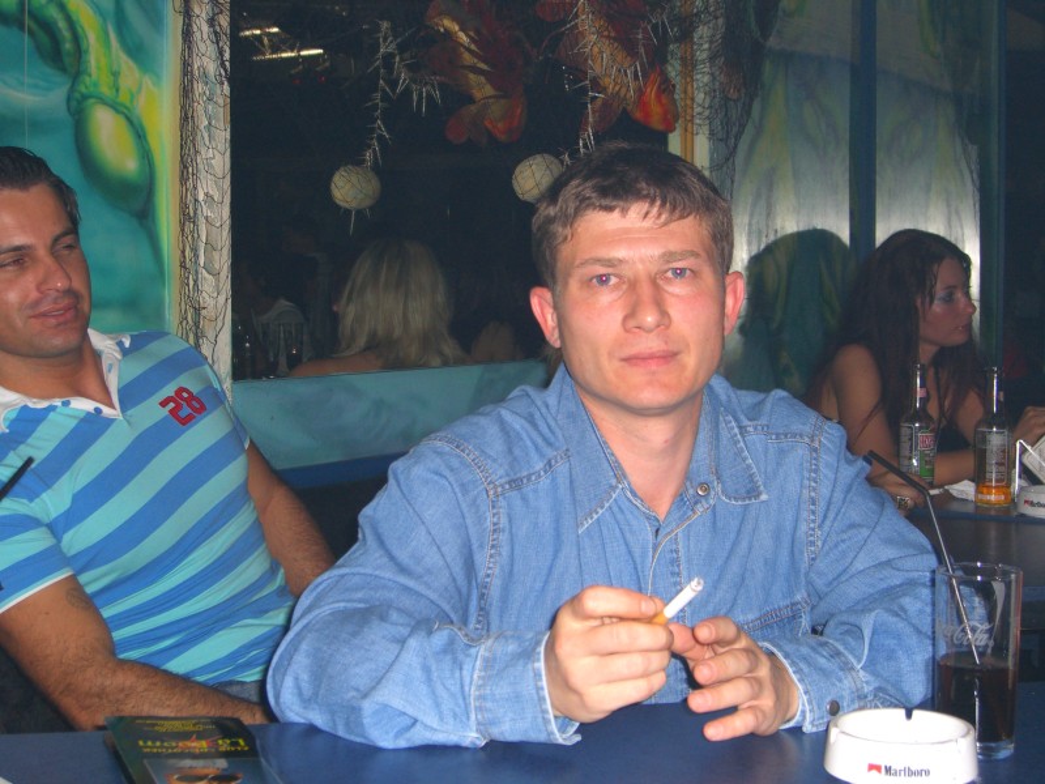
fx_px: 1721
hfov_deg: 33.8
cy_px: 392
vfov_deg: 25.7
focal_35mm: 57
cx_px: 522
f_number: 3.6
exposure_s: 1/60
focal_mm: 11.8
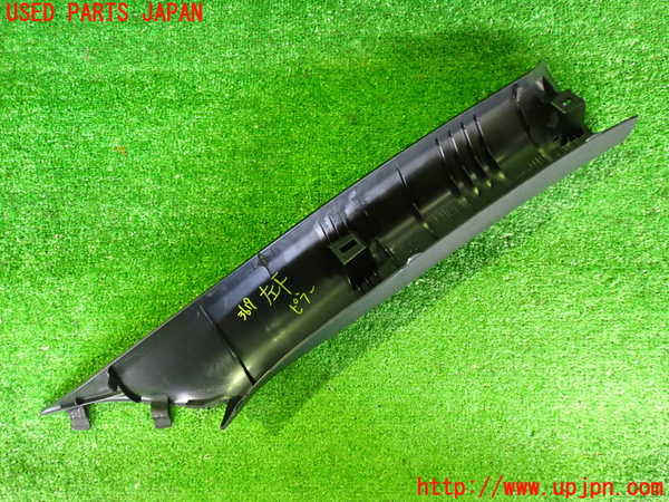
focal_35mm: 30
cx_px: 334
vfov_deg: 46.8
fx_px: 580
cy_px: 251
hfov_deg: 60.0
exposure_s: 1/25
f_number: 2.3
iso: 800
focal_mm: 5.4
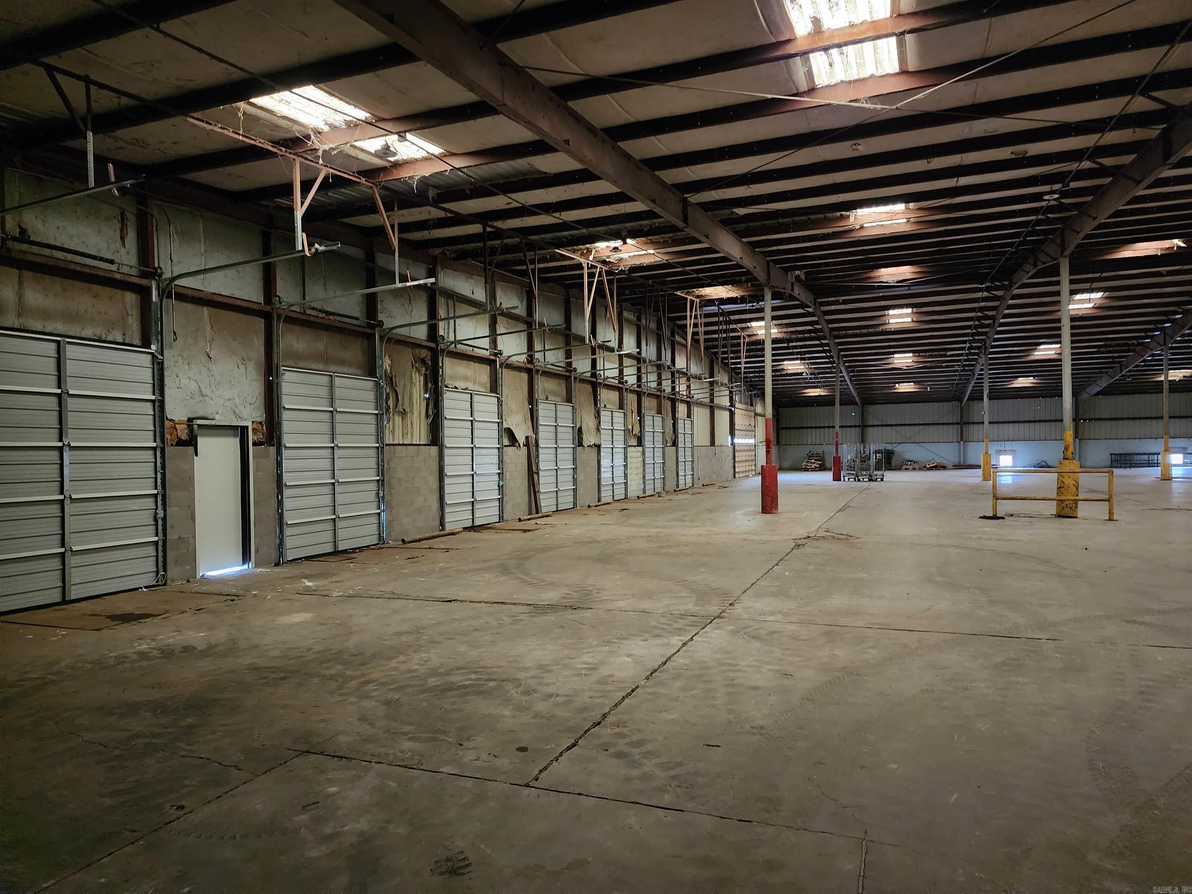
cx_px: 596
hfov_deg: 73.9
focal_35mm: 23
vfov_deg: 58.9
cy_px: 447
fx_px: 792
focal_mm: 6.4
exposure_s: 1/24
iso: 800
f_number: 1.8
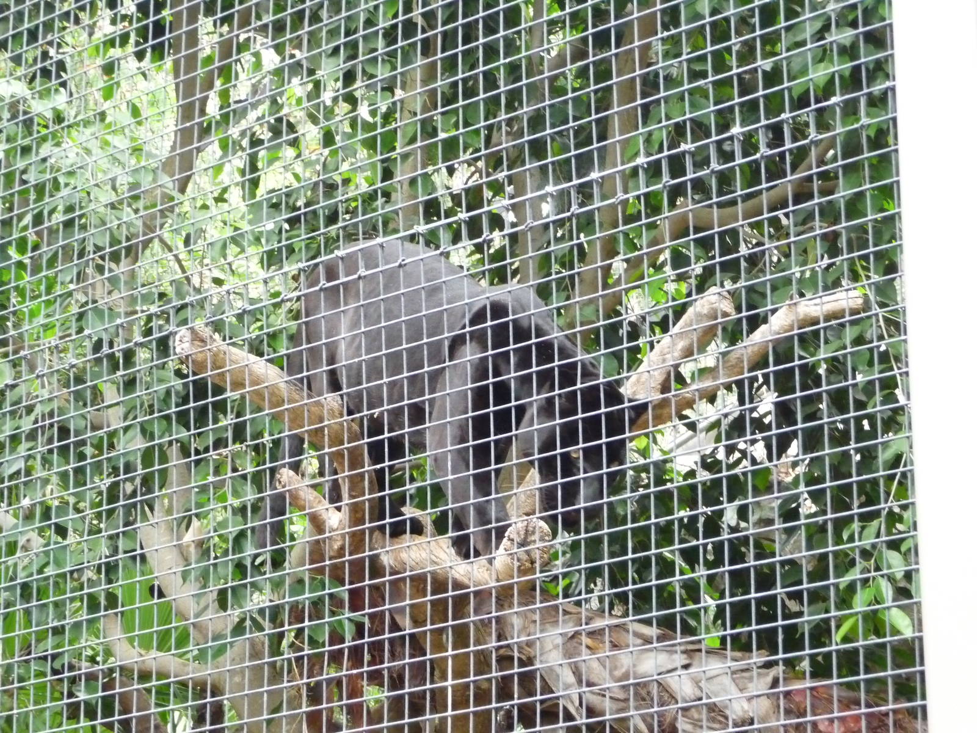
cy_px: 366
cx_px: 488
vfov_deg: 11.6
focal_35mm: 128
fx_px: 3613
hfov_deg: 15.4
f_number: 4.7
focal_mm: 21.8
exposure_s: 1/60
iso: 800
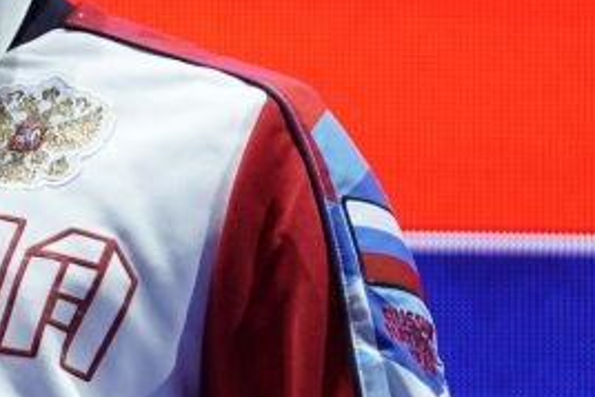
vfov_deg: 1.2
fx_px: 19198
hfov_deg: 1.8
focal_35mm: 1161
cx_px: -1365
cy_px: 317
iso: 500
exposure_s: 1/250
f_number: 2.8
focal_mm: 173
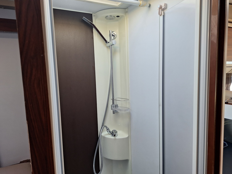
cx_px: 116
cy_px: 87
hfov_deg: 73.9
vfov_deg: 58.9
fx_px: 154
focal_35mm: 23
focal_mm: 5.54
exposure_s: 1/50
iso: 80
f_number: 1.8
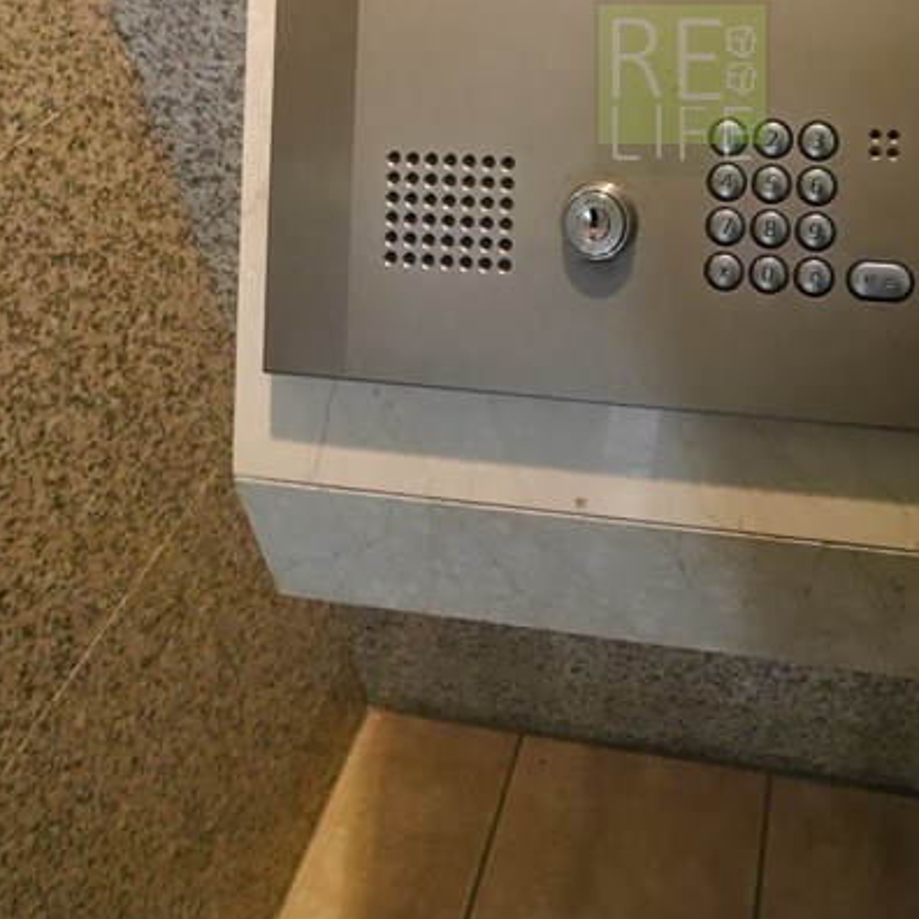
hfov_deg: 49.2
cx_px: 682
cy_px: 88
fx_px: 961
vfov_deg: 46.1
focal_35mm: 32
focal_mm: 7
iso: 3200
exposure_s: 1/60
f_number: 4
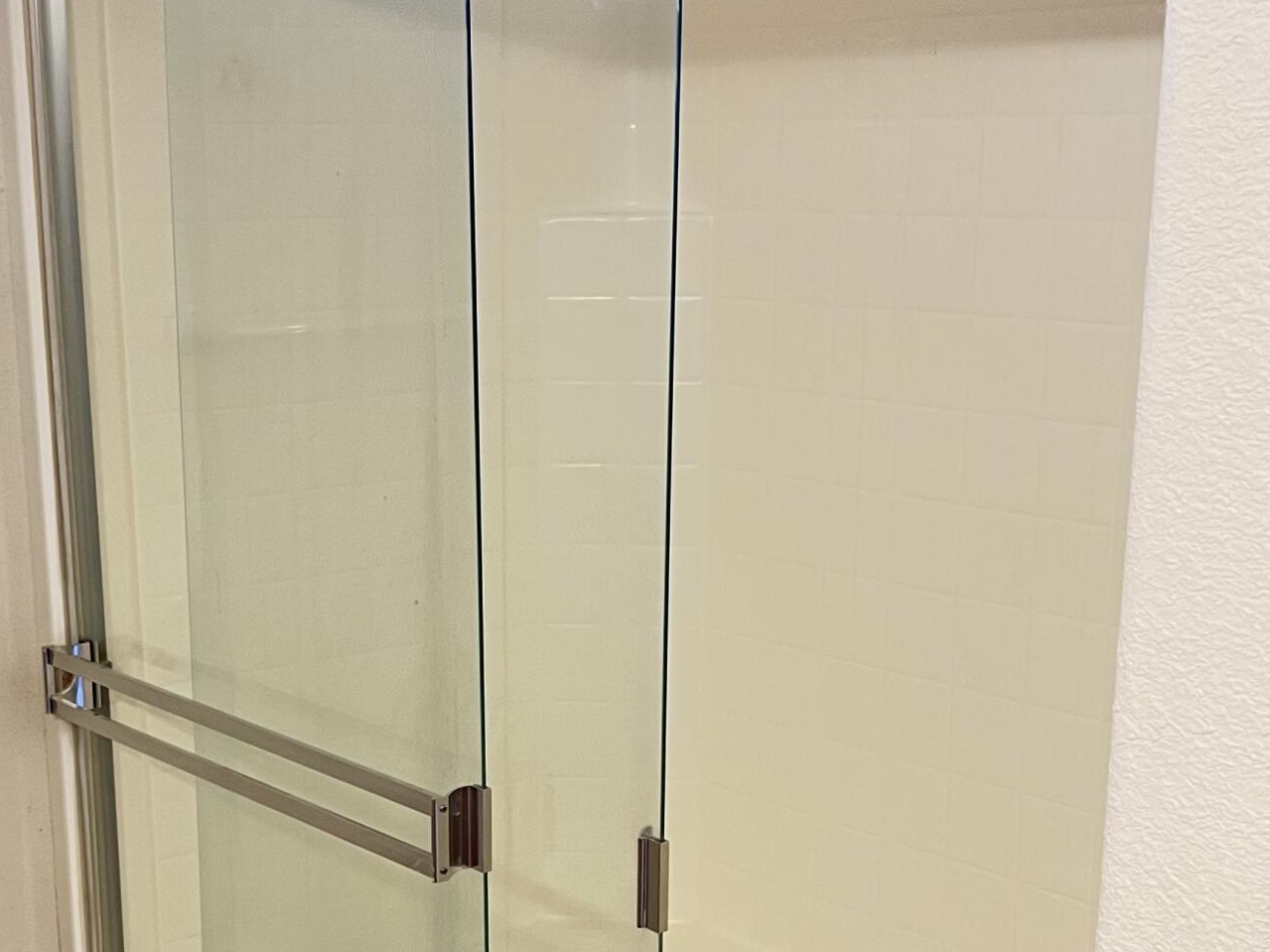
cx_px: 499
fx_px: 2238
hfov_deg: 31.6
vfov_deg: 23.7
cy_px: 744
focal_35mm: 61
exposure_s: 1/60
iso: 125
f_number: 1.5
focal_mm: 5.7
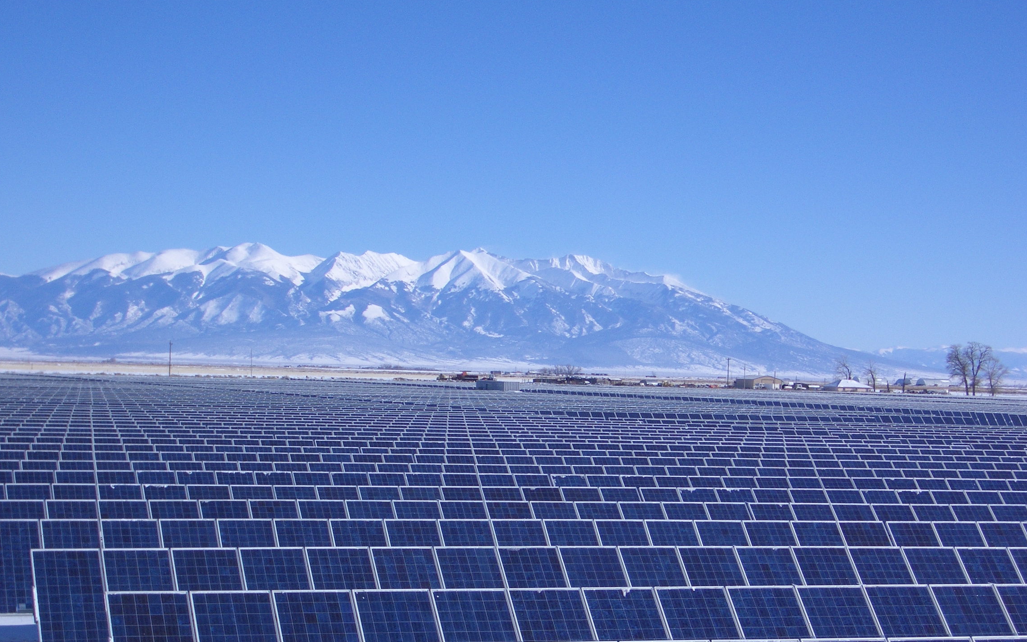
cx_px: 511
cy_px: 367
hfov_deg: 26.1
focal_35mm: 79
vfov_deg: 16.5
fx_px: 2211
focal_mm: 12.2
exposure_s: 1/400
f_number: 6.2
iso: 50
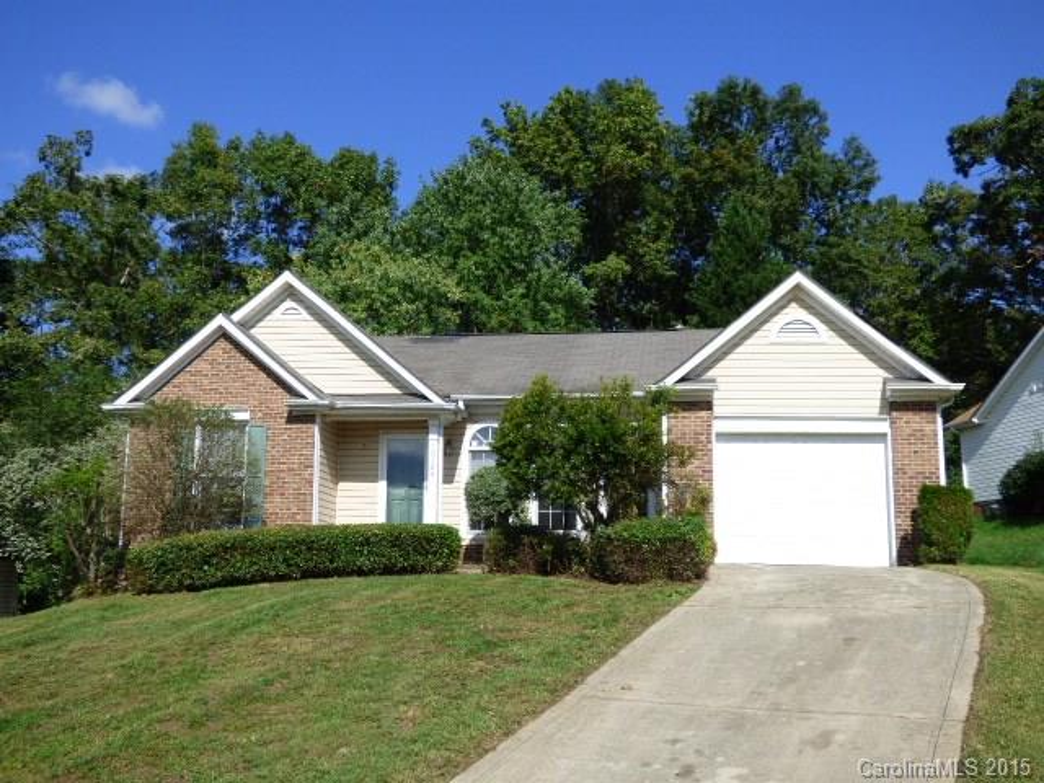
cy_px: 392
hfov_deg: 50.1
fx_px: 1116
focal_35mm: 37
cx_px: 522
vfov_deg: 38.7
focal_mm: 6.47
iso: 100
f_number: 3.5
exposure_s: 1/1300
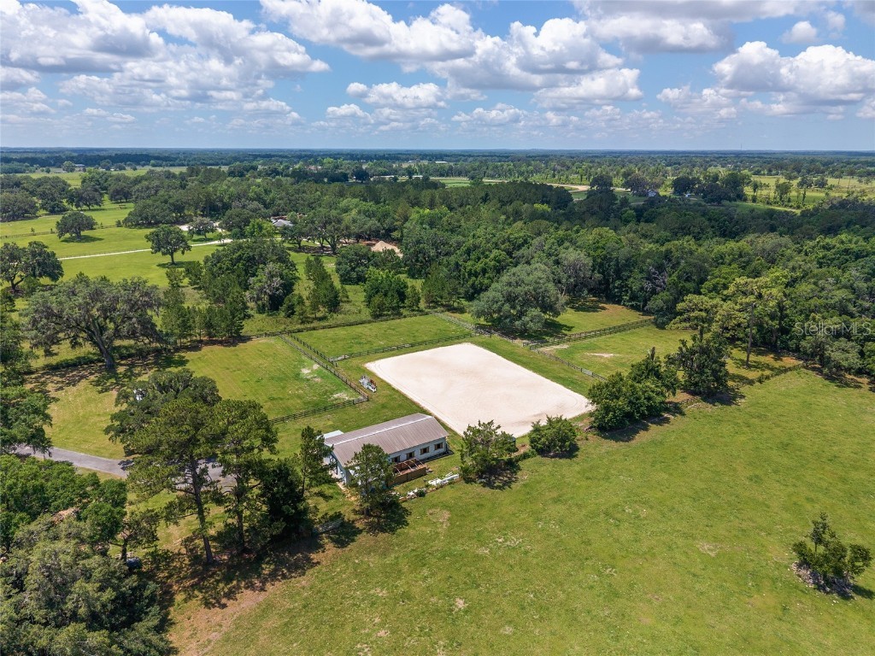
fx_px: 607
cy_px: 328
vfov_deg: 56.8
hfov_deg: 71.6
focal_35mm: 24
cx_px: 438
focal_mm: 8.67
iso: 200
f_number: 1.8
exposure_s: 1/5000
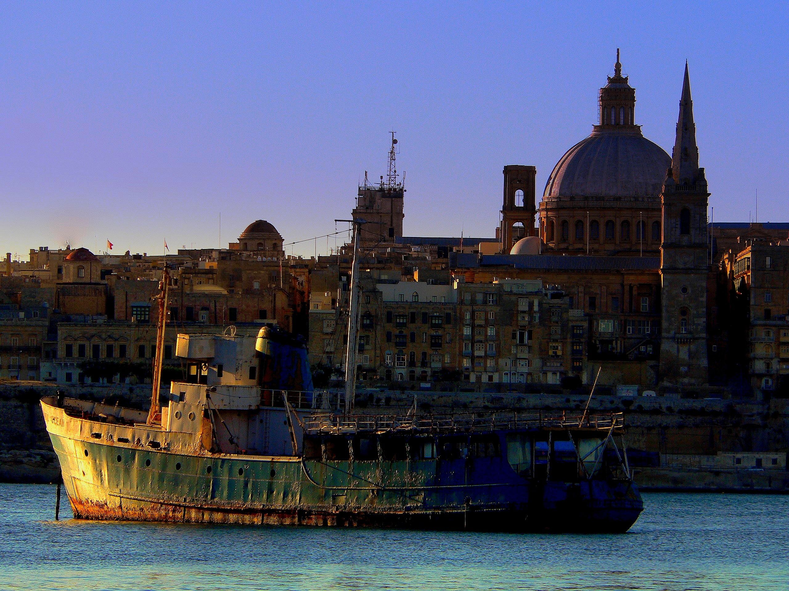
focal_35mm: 232
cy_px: 296
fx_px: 5288
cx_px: 394
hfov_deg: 8.5
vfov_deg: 6.4
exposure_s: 1/500
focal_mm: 38.6
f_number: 4.6
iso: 80
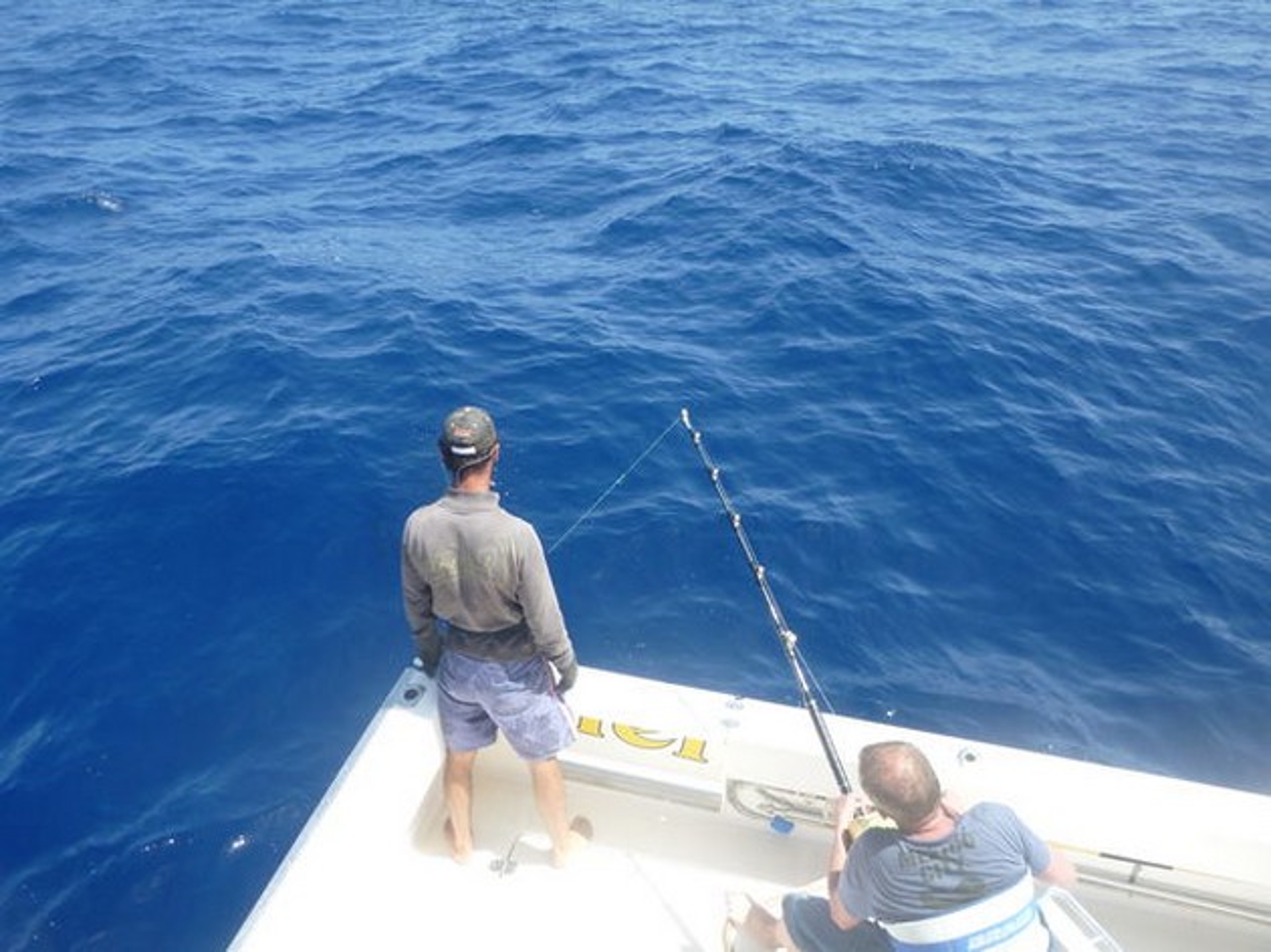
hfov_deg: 63.5
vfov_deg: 49.7
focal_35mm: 28
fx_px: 1028
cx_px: 636
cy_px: 476
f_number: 3.3
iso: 100
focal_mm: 4.9
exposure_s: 1/400
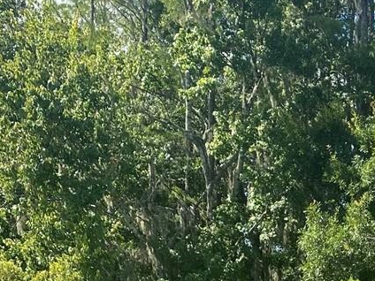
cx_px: 523
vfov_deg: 14.4
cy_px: 368
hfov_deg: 18.3
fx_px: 1062
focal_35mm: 98
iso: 32
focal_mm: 4.25
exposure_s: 1/957
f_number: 1.8
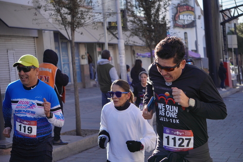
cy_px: 81
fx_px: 557
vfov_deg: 16.5
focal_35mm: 82
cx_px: 122
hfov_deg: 24.6
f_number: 4.5
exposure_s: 1/2500
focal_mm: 55
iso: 500
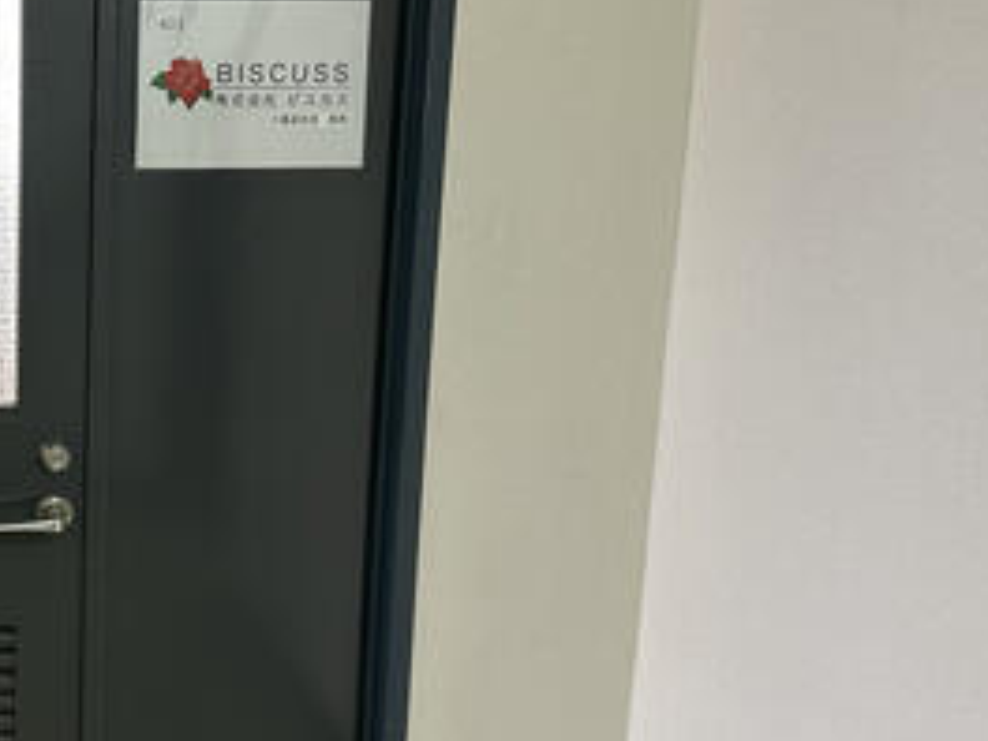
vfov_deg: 24.8
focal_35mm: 59
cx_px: 37
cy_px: 393
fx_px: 1684
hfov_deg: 30.7
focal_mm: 5.7
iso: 160
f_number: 1.5
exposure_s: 1/60
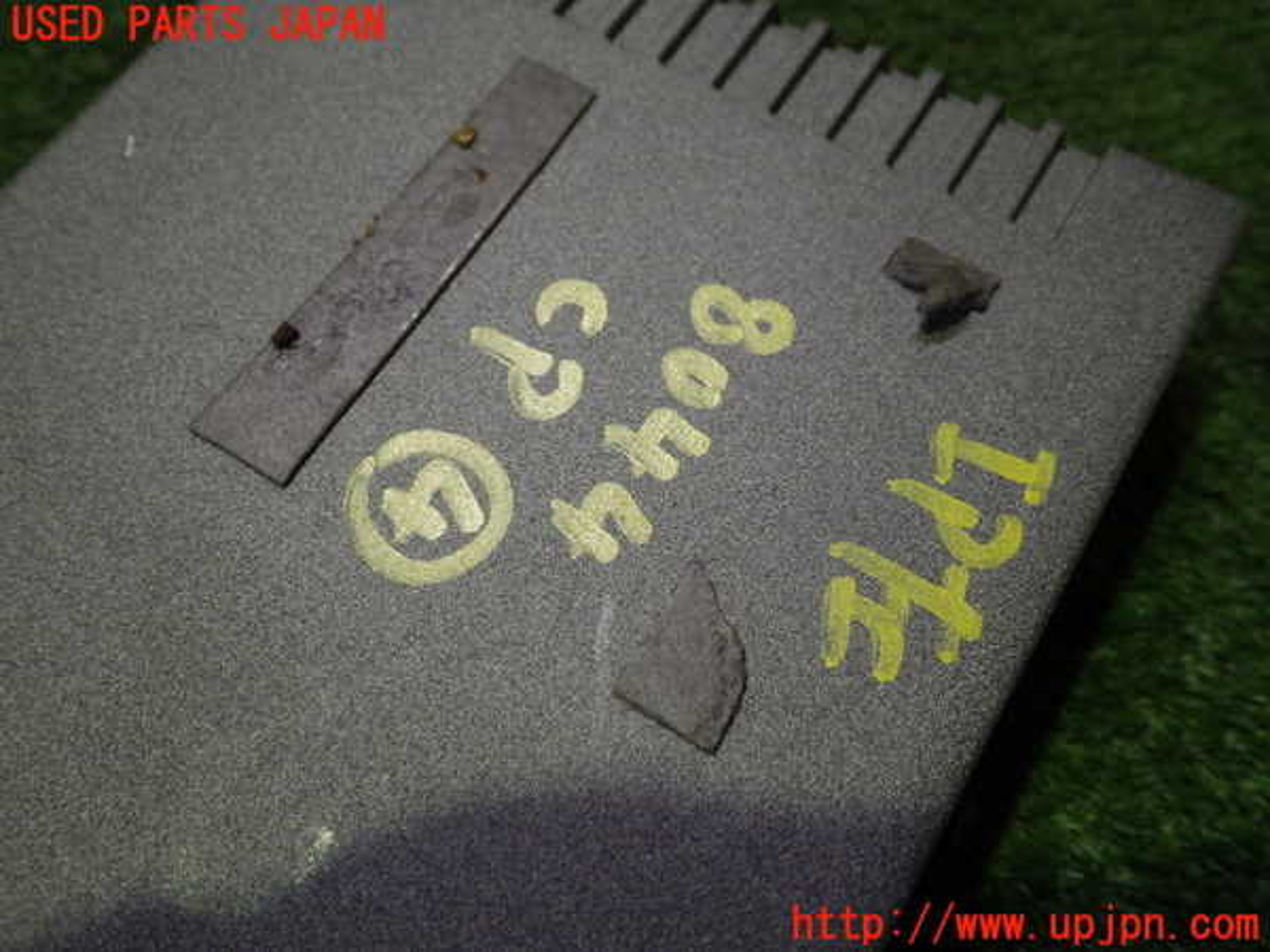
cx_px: 635
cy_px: 476
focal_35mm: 33
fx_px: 1211
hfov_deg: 55.4
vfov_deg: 42.9
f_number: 2.4
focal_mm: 5.9
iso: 400
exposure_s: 1/50
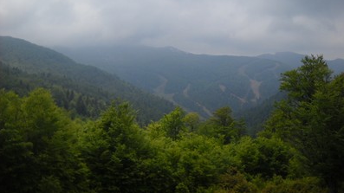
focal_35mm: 45
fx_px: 410
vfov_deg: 26.5
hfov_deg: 45.5
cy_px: 85
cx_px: 172
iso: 64
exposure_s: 1/500
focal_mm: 6.72
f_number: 5.5
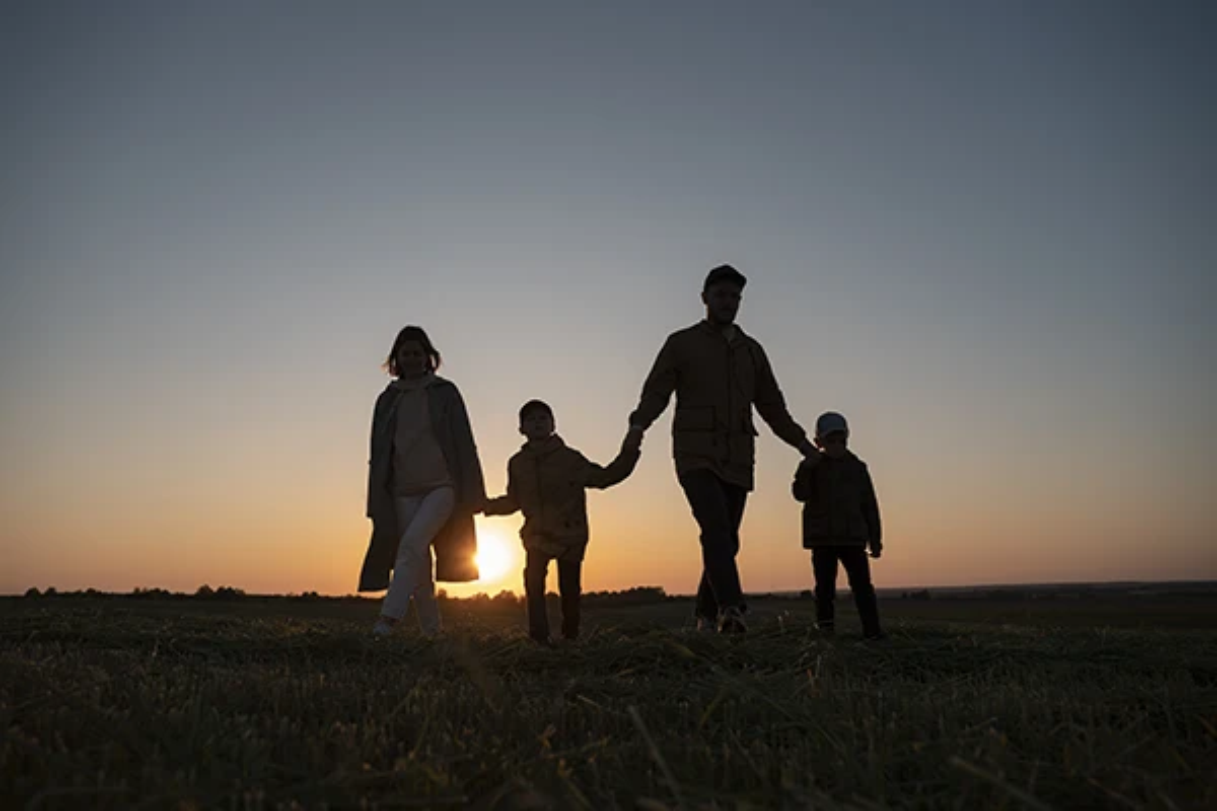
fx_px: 811
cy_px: 406
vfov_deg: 53.1
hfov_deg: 73.7
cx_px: 608
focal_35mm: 24
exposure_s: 1/750
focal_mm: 24
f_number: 3.5
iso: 80
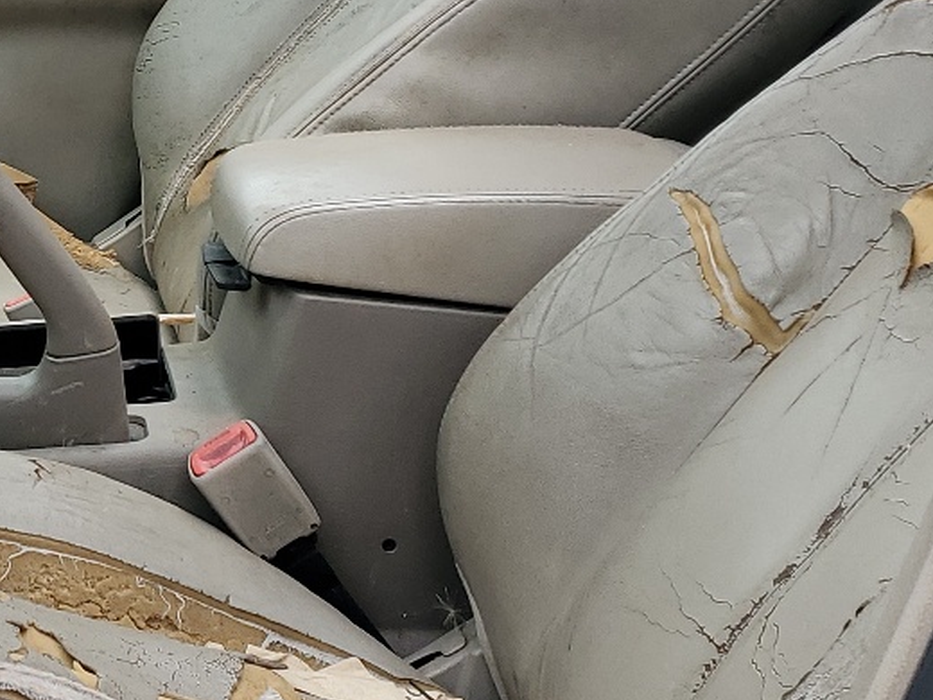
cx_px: -108
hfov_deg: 22.9
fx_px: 2156
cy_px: 294
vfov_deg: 18.4
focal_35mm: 80
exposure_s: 1/909
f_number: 1.5
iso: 50
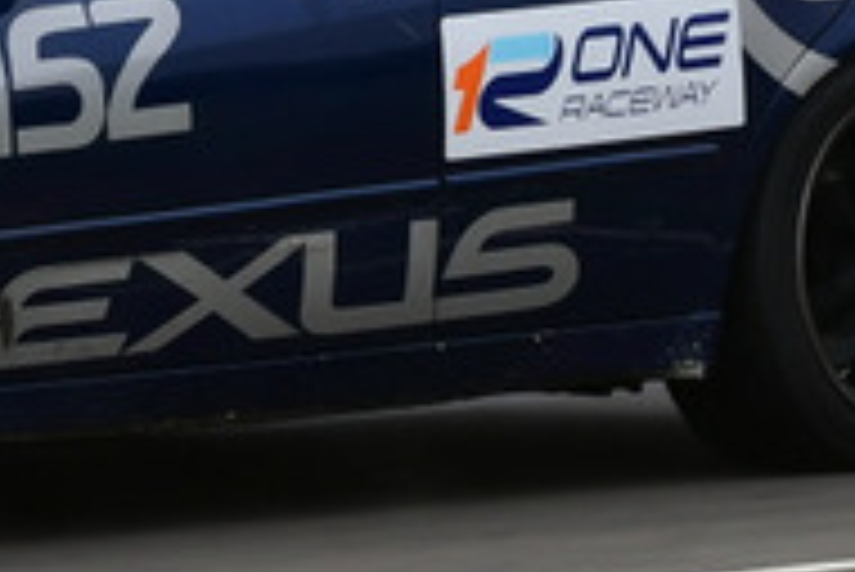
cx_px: -180
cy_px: -410
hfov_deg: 1.6
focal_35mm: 1325
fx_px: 31492
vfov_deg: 1.0
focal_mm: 210
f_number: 10
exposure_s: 1/320
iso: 320
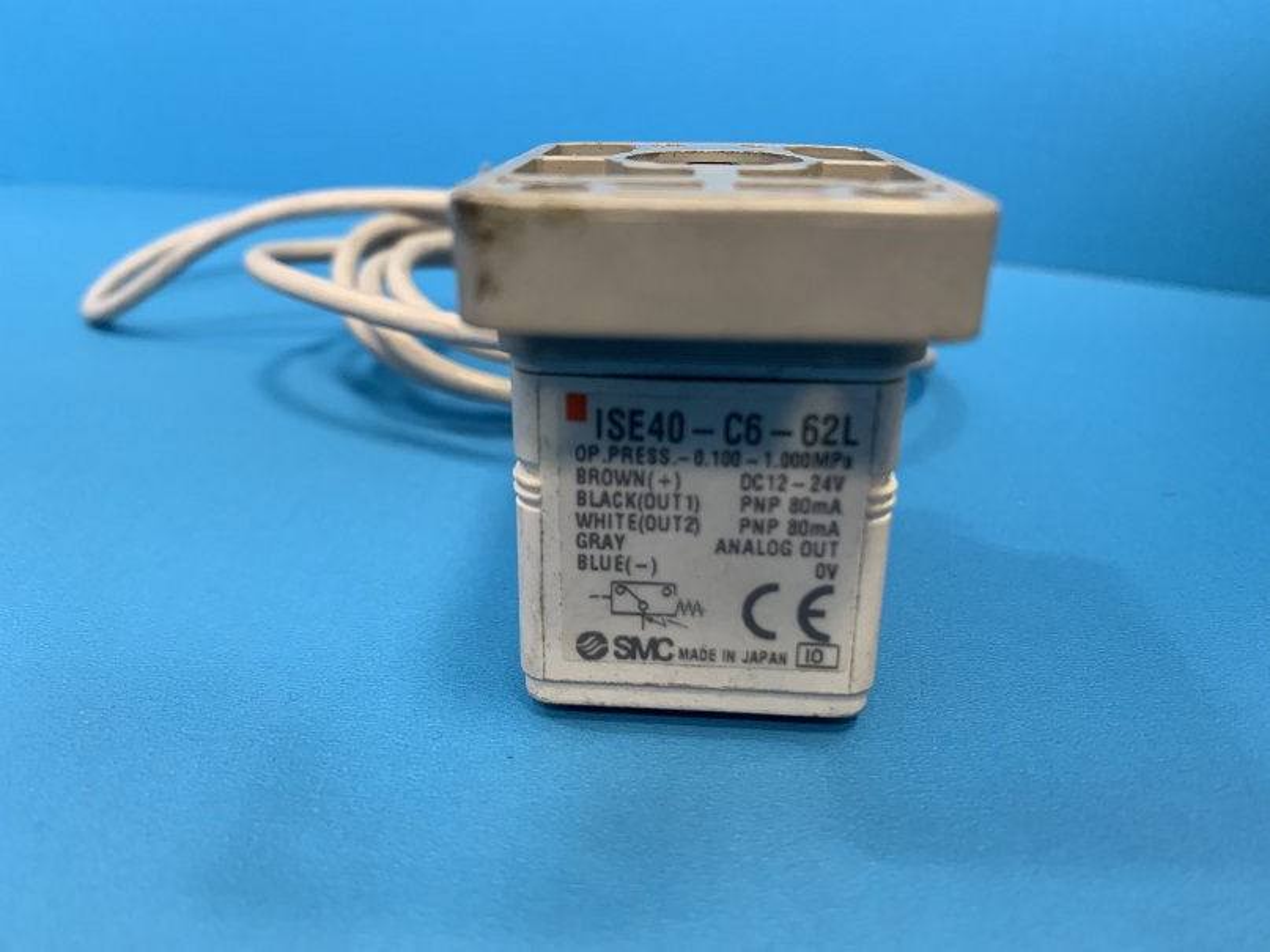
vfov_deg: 53.1
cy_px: 476
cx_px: 635
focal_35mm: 26
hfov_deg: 67.3
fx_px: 954
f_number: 1.8
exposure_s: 1/50
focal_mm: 4.25
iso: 400
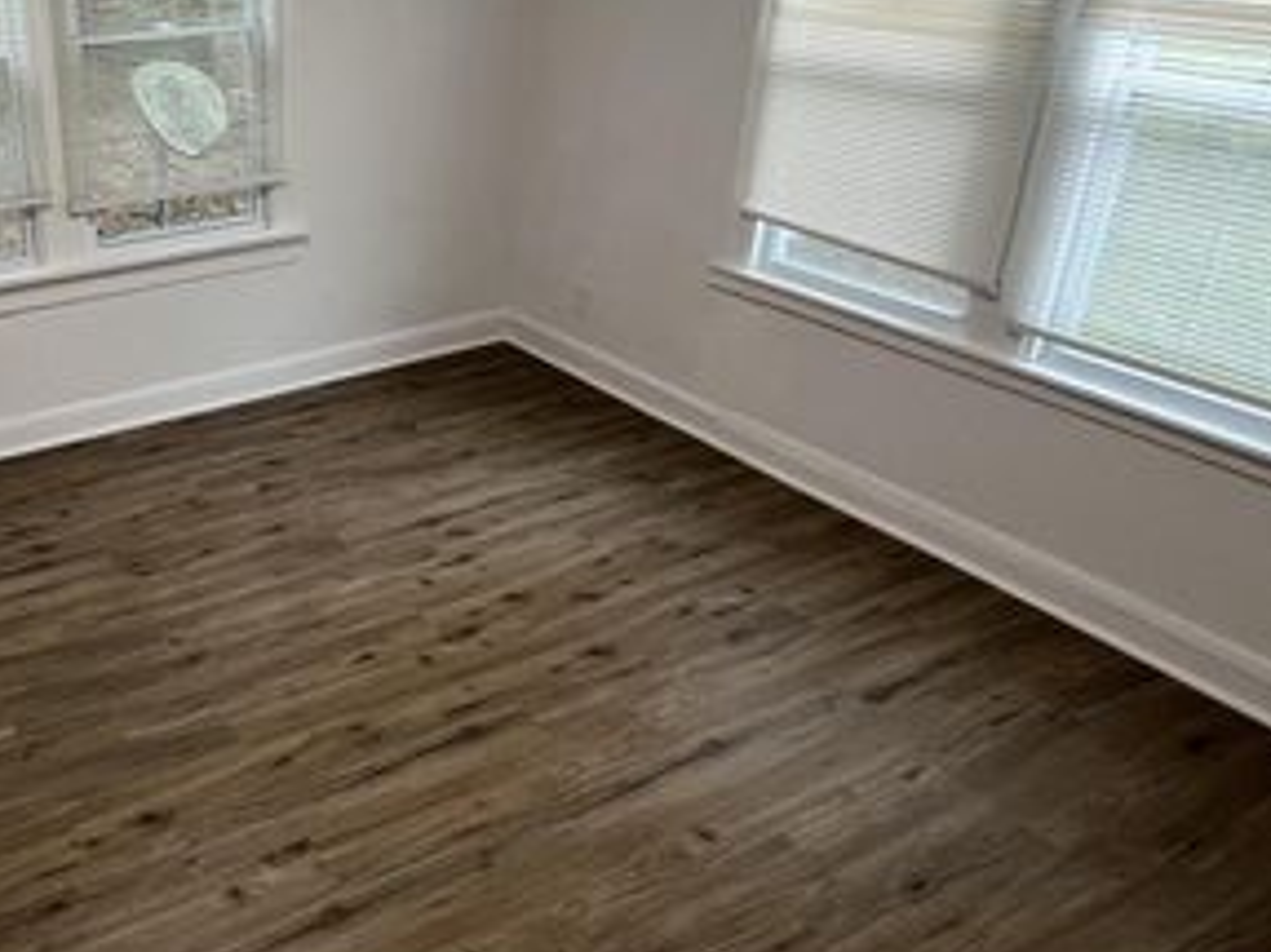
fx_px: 1064
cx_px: 239
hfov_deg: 56.8
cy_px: 372
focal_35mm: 29
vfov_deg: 47.9
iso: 160
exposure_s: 1/60
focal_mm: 1.57
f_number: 1.8
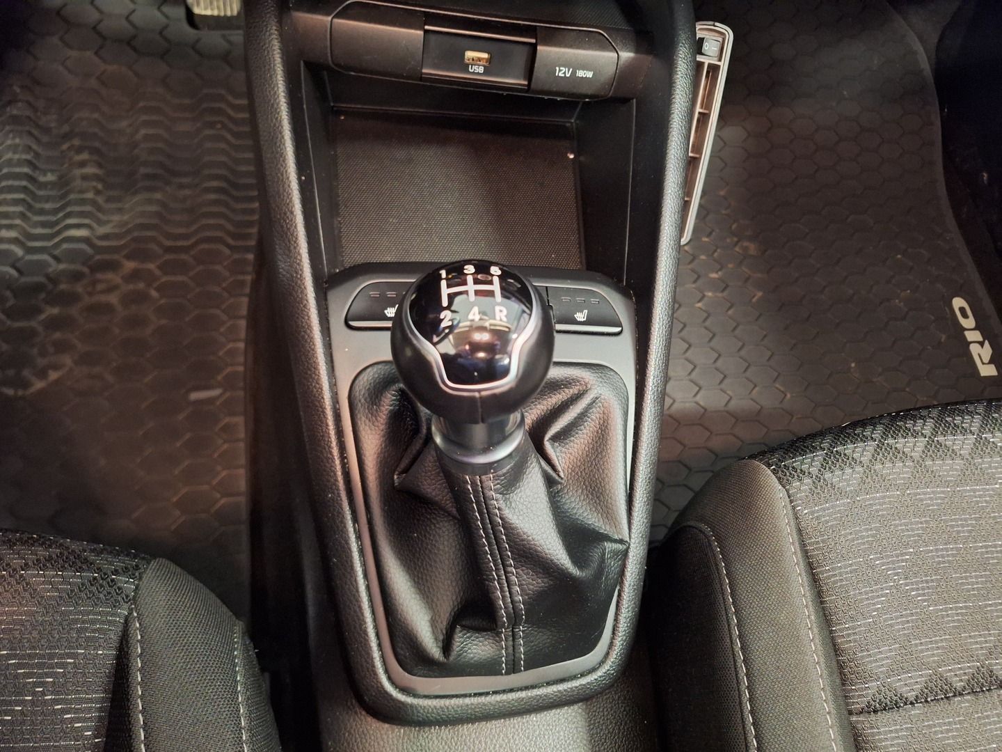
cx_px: 501
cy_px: 376
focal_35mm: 23
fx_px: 666
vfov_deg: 58.9
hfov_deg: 73.9
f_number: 1.8
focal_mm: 5.54
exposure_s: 1/14
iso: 1250
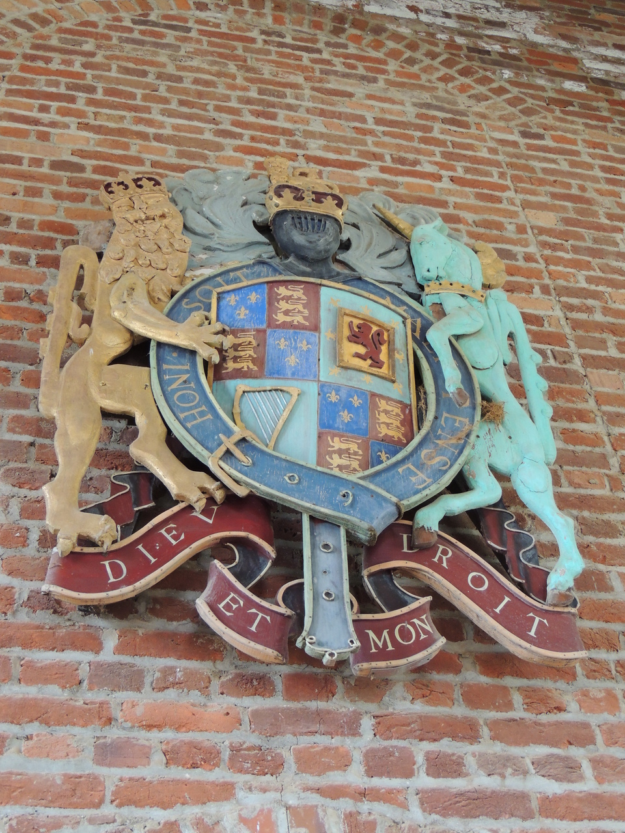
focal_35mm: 47
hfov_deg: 30.9
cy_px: 416
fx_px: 1131
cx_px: 312
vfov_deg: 40.4
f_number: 3.5
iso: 400
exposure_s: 1/20
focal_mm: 8.3
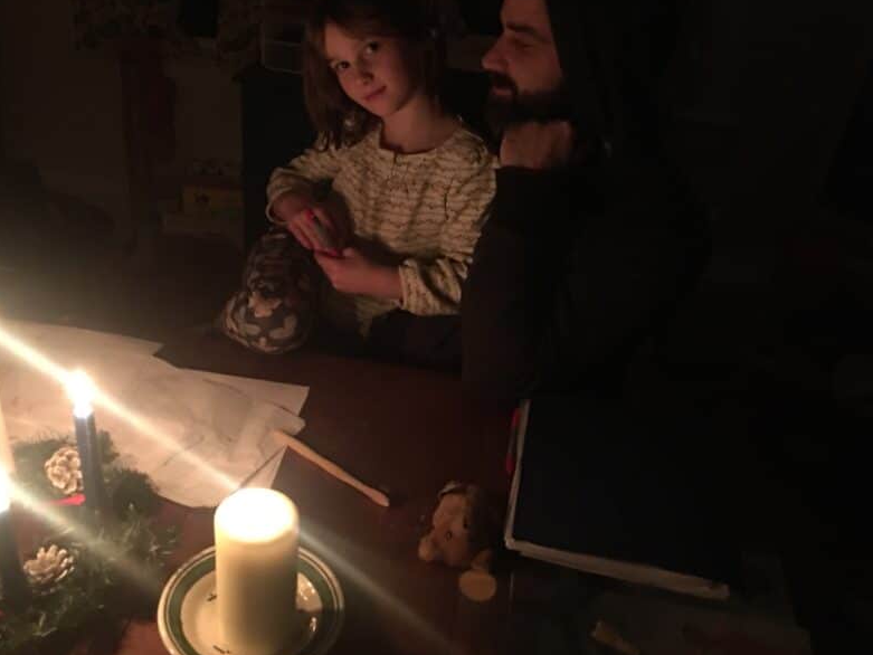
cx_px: 354
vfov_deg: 37.6
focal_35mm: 38
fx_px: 958
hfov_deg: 48.7
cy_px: 274
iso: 80
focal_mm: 4.15
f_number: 2.2
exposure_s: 1/4
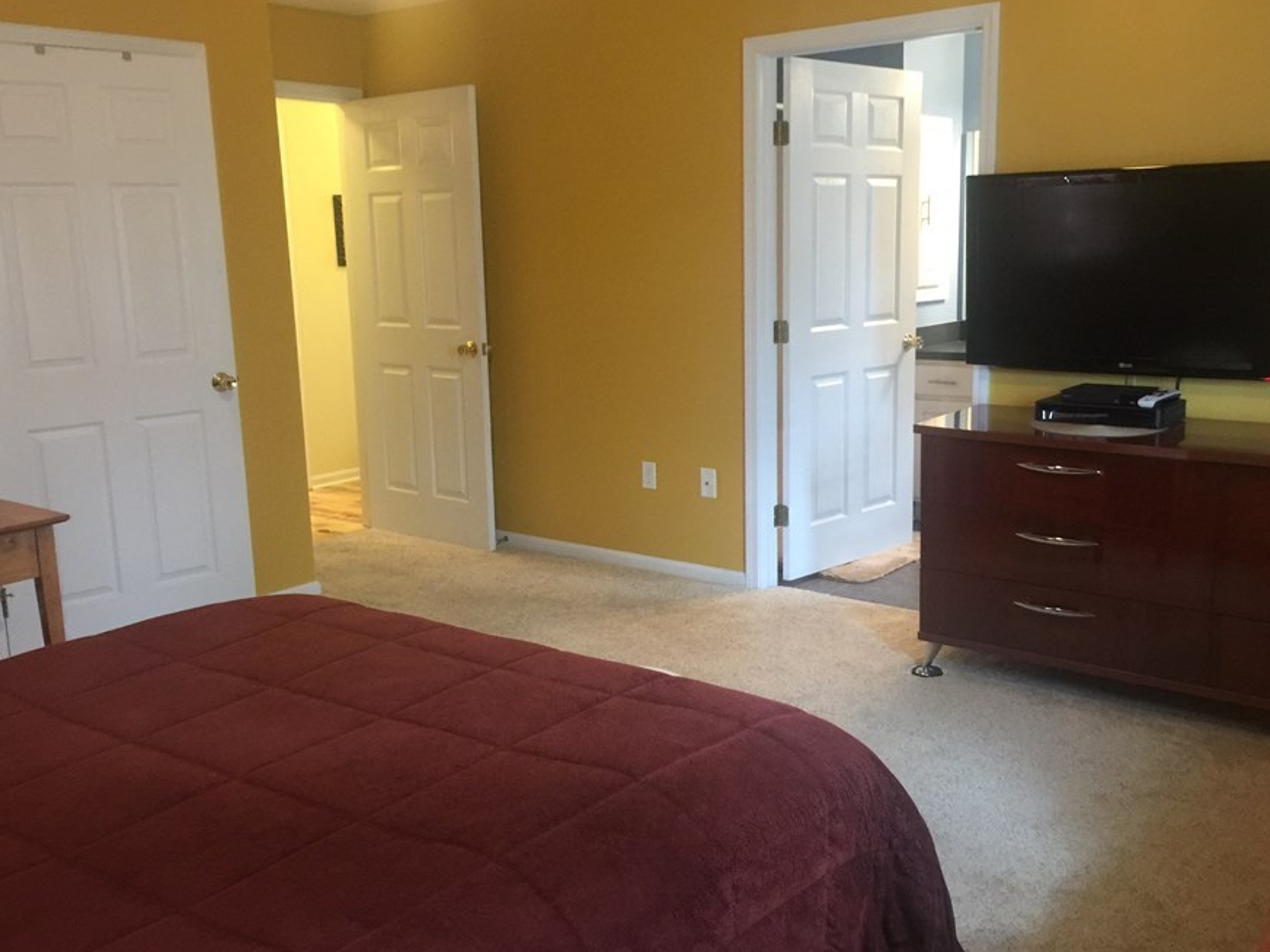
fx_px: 1248
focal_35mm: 34
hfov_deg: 53.9
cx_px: 647
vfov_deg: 41.8
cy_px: 467
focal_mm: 4.15
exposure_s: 1/15
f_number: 2.2
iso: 125
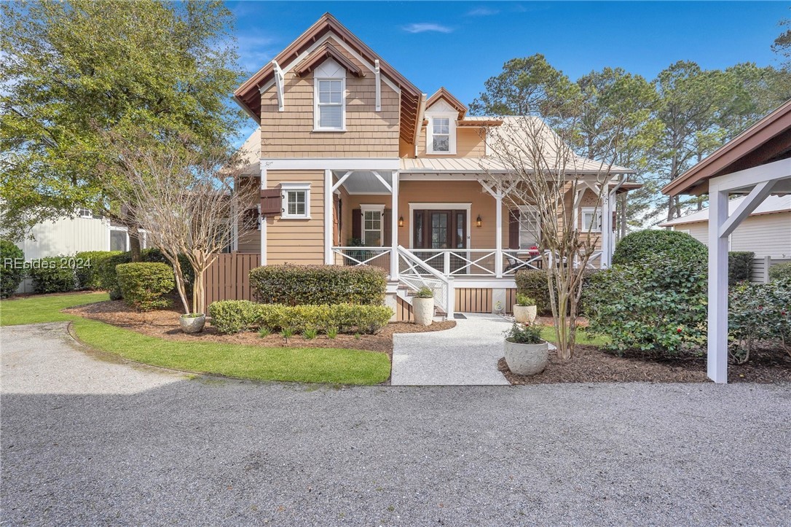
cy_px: 264
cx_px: 396
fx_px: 351
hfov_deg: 96.8
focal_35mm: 16
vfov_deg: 73.7
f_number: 9
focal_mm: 16
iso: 320
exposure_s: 1/640
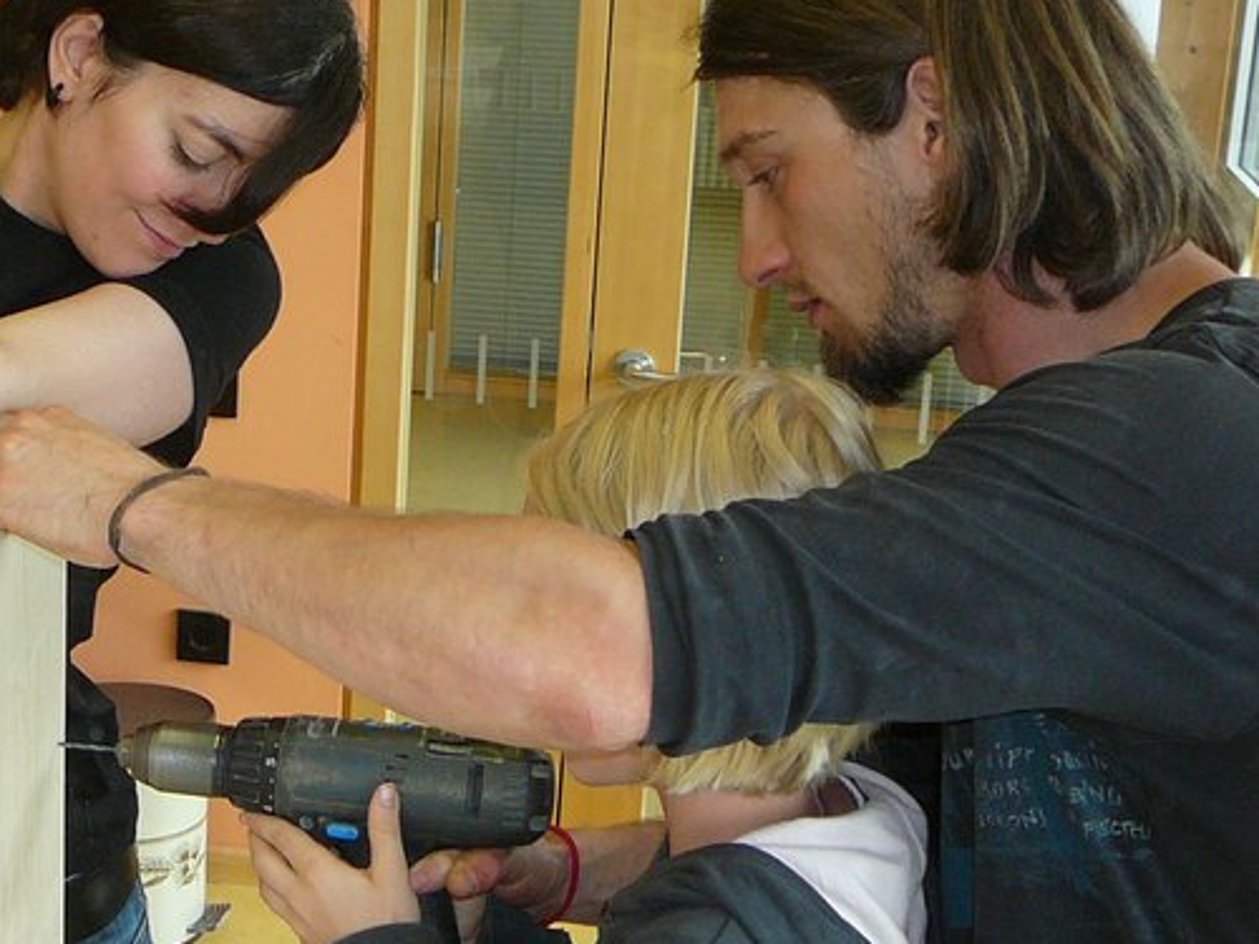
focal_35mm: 70
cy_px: 566
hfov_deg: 27.0
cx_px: 164
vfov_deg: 21.0
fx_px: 2546
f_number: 2.8
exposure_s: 1/30
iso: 100
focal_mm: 5.2
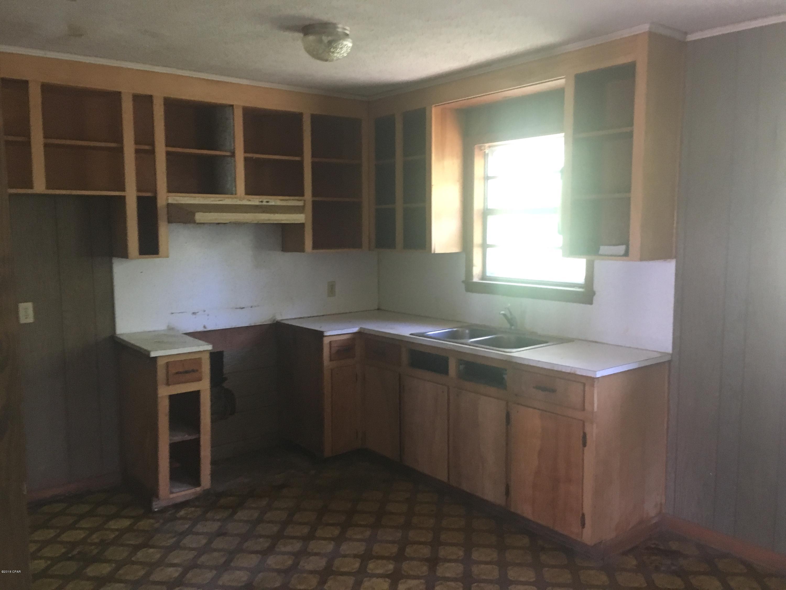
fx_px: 658
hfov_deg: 61.7
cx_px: 393
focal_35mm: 29
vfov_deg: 48.2
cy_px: 295
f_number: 2.2
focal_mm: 4.15
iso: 200
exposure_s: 1/30
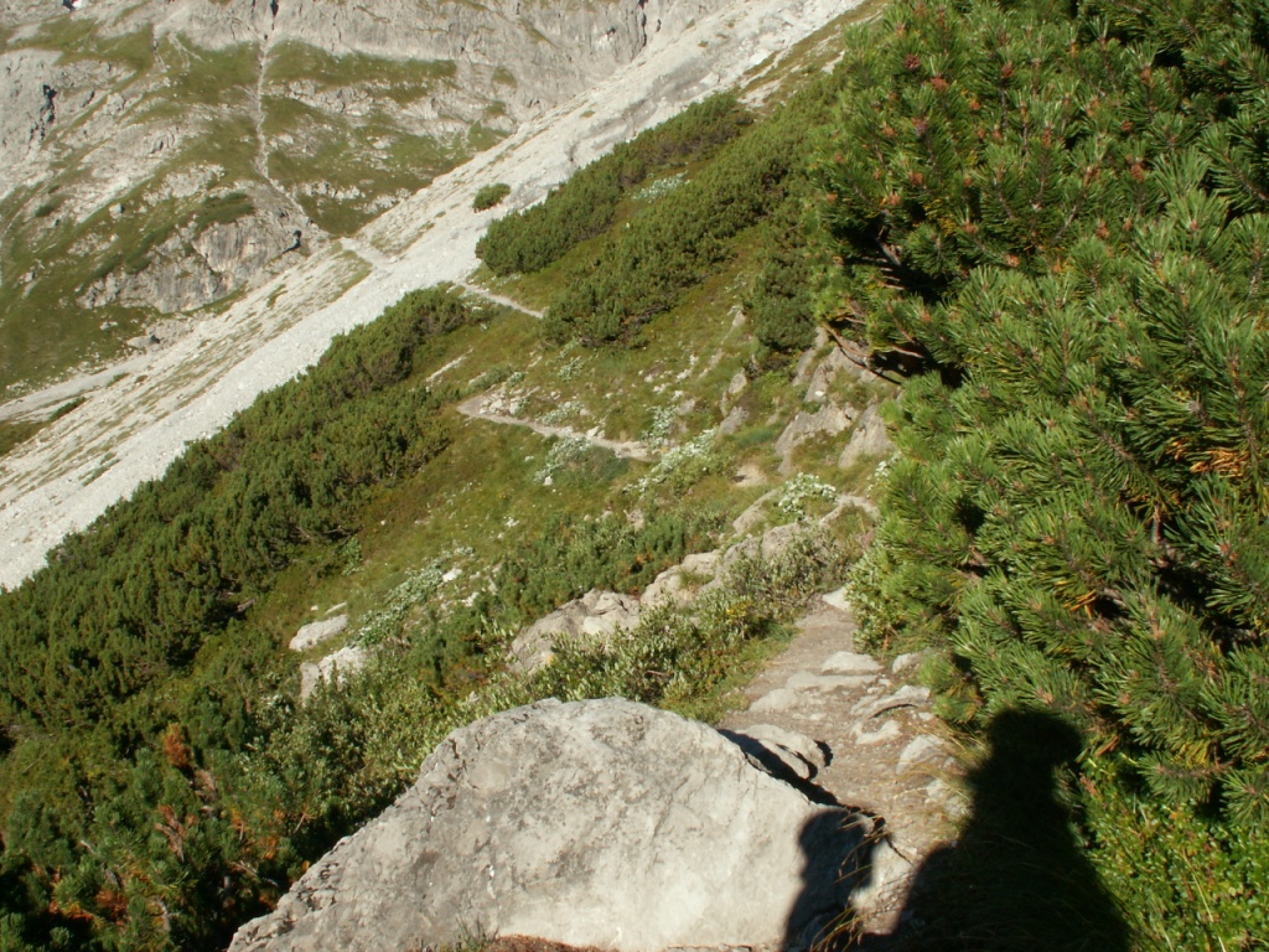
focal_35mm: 35
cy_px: 476
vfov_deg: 40.7
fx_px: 1283
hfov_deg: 52.6
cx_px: 634
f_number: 8
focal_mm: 5.86
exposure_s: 1/100
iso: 50
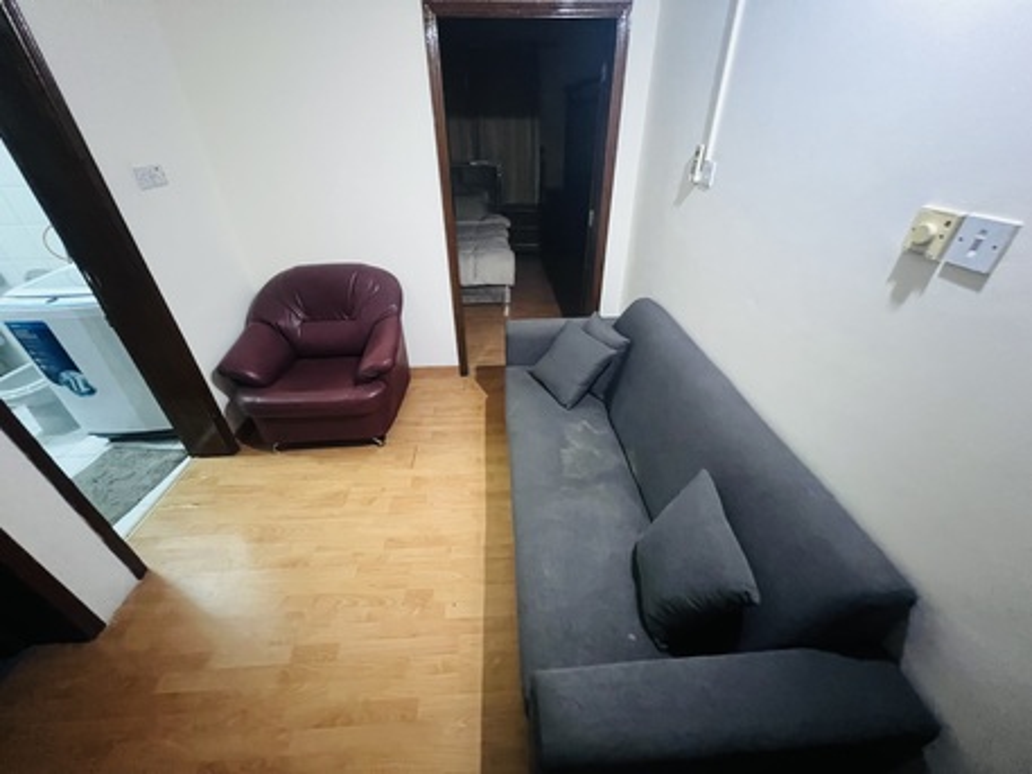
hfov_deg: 106.2
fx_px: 388
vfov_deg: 89.9
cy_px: 387
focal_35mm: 13
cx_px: 516
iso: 1000
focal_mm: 1.57
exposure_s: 1/34
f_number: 1.8
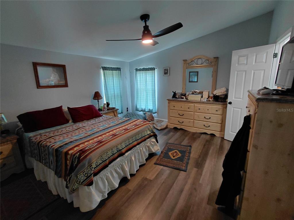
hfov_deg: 94.5
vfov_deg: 78.1
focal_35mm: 16
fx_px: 136
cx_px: 147
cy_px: 110
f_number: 2.2
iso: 200
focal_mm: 1.64
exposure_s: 1/40
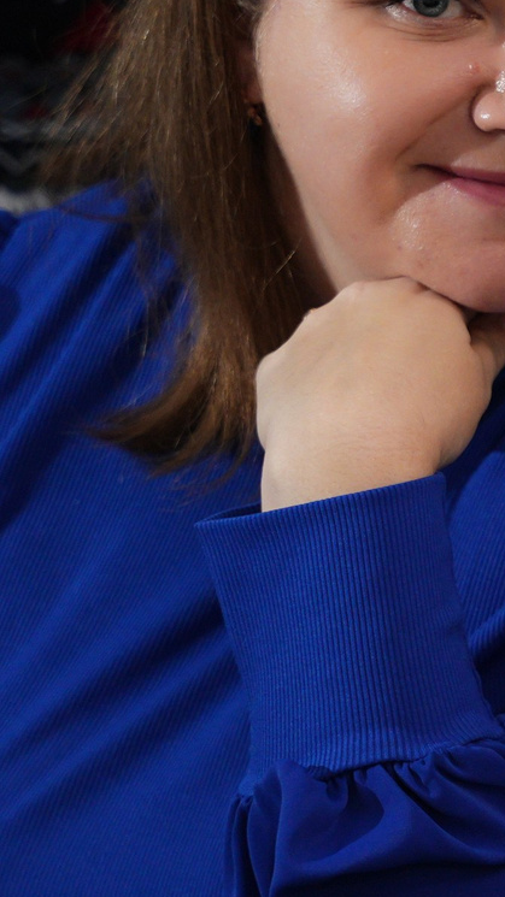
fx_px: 6000
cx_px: 1253
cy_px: 245
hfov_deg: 4.7
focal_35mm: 252
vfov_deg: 8.5
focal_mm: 70
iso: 1250
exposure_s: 1/160
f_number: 2.8
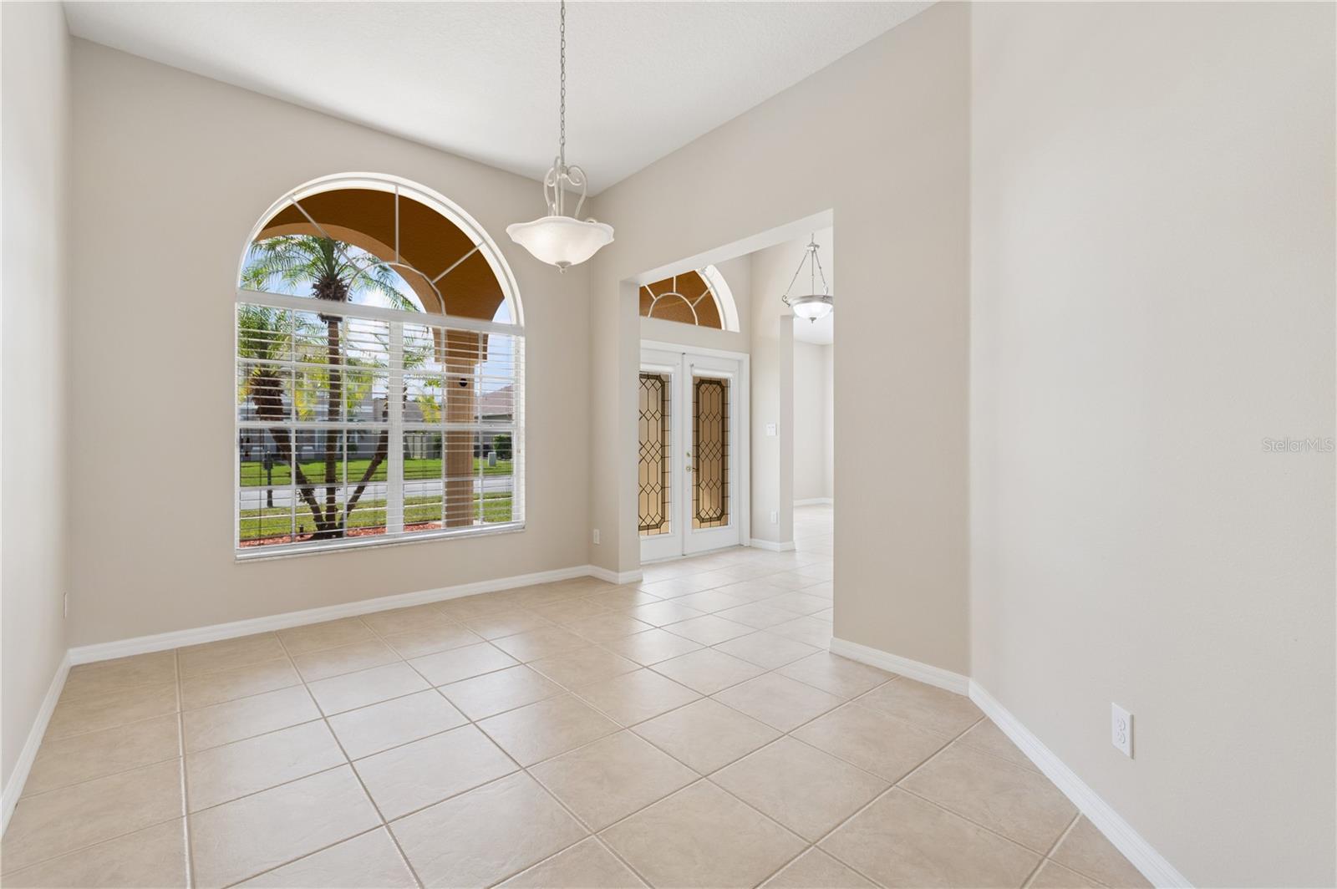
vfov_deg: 77.2
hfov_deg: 100.4
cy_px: 444
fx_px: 557
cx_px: 668
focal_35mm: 15
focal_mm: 10
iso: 100
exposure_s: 1/30
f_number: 9
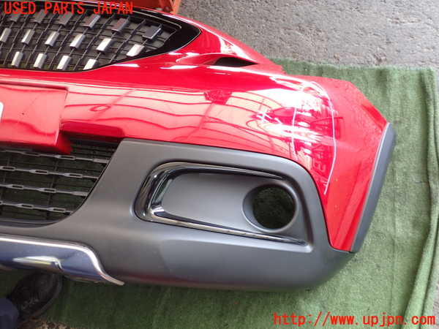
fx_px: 380
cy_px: 164
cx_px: 220
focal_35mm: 30
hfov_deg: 60.0
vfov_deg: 46.8
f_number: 2.3
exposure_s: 1/30
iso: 200
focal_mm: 5.4
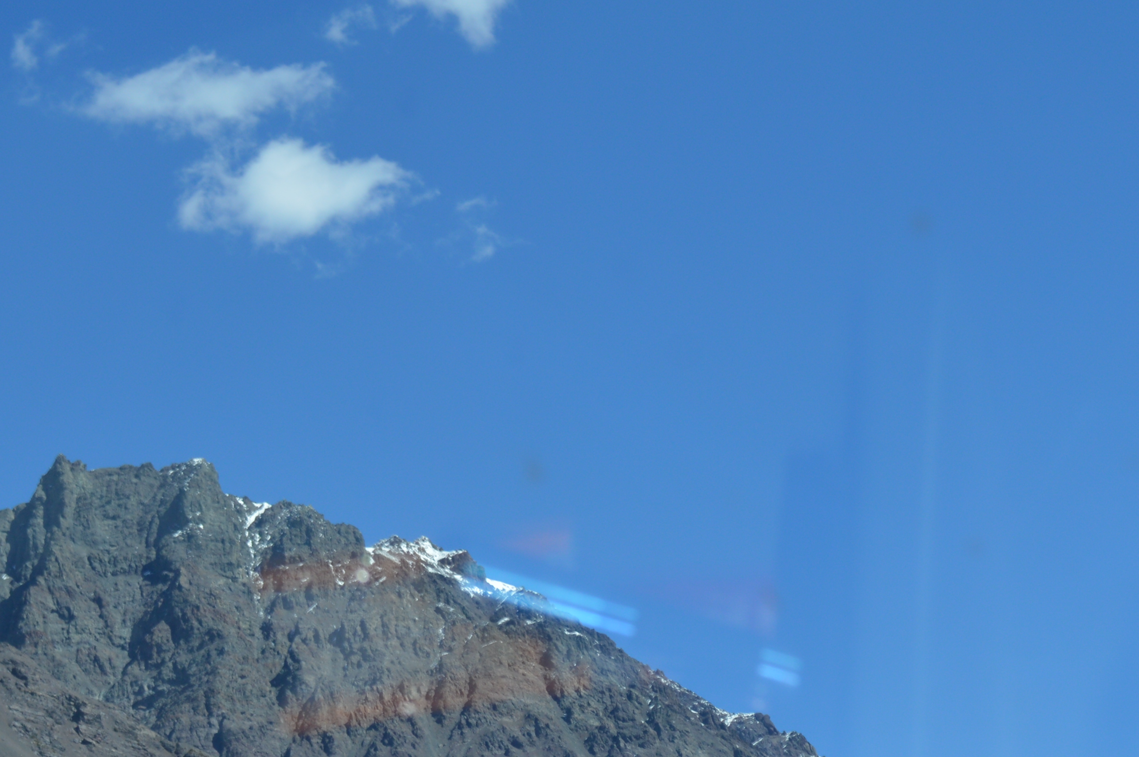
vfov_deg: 11.8
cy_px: 818
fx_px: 3603
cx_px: 829
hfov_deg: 17.9
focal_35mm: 114
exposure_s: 1/250
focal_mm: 34
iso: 100
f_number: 8
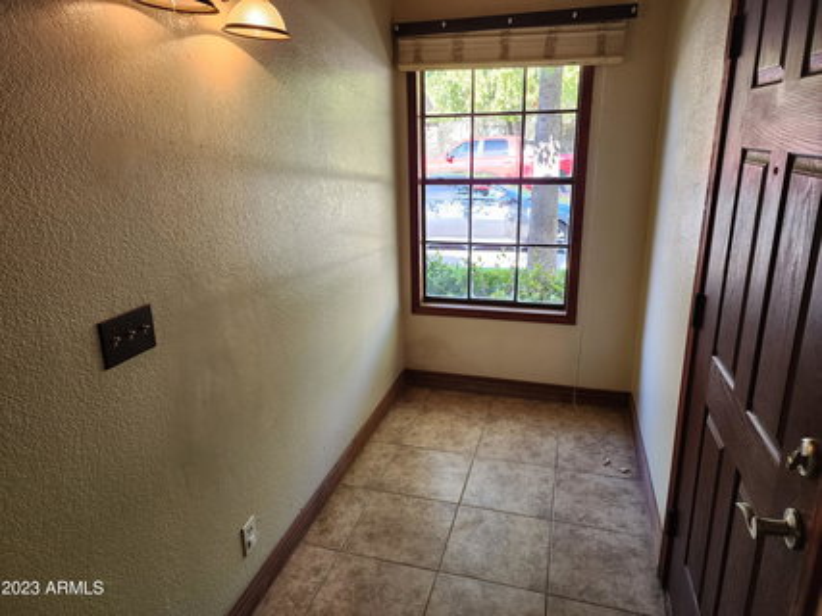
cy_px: 308
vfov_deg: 58.9
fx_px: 546
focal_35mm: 23
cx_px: 411
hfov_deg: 73.9
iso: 160
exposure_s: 1/180
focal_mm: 6.4
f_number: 1.8
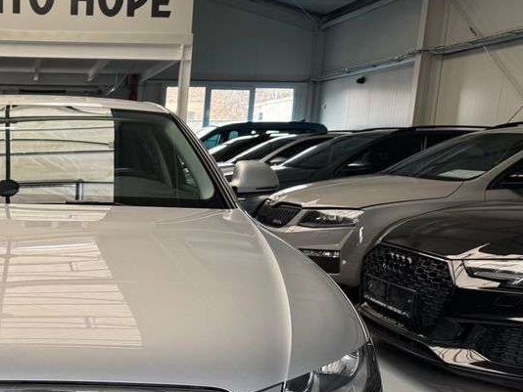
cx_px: 44
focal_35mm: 46
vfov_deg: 31.0
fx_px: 695
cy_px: 295
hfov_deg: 38.2
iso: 160
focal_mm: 6.76
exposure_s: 1/121
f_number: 1.78
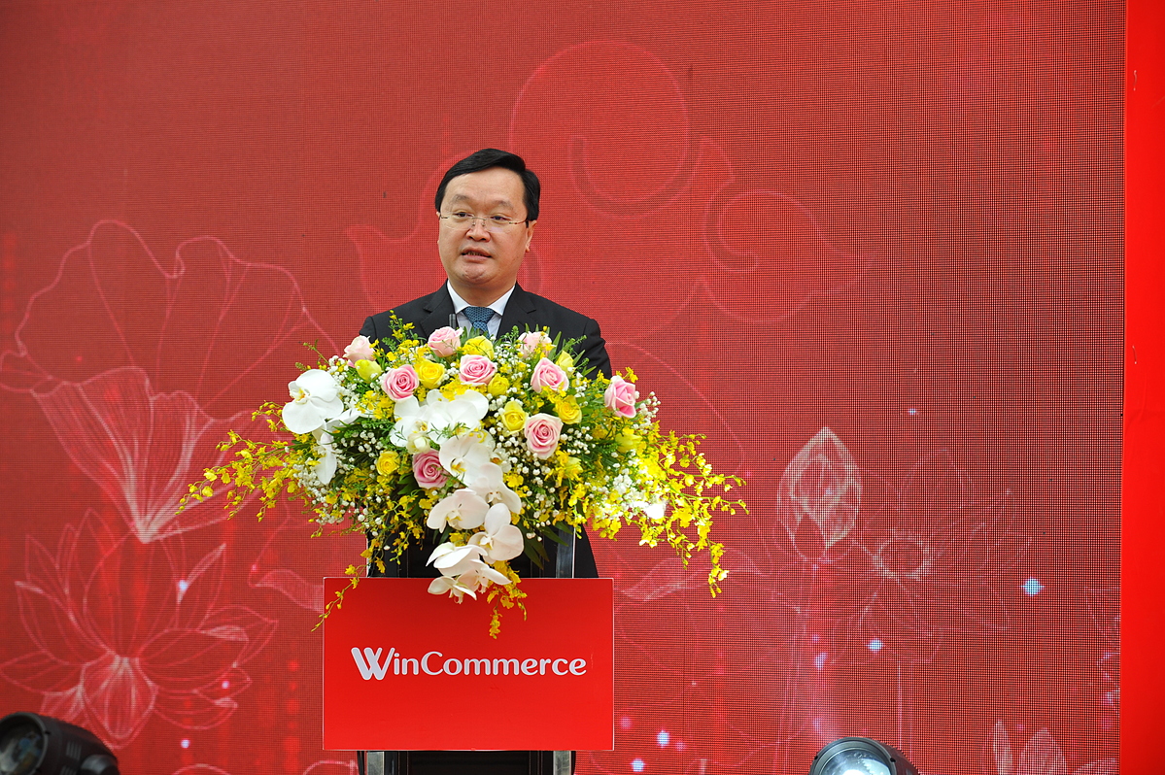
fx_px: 3881
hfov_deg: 17.1
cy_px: 388
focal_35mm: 120
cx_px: 582
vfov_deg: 11.4
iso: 800
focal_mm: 120
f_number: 4.5
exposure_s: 1/800
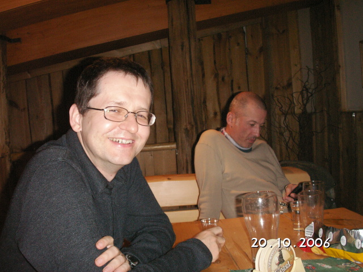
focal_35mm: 37
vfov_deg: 38.7
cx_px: 182
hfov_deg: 50.1
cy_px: 136
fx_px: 388
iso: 160
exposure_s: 1/40
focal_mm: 7.7
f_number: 3.5
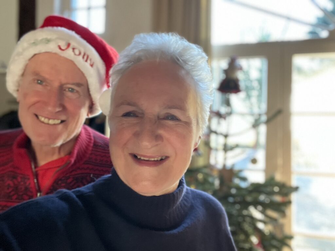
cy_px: 126
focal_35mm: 30
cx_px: 168
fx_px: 290
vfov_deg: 46.8
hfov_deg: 60.0
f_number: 2.2
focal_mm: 2.71
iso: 400
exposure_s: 1/39
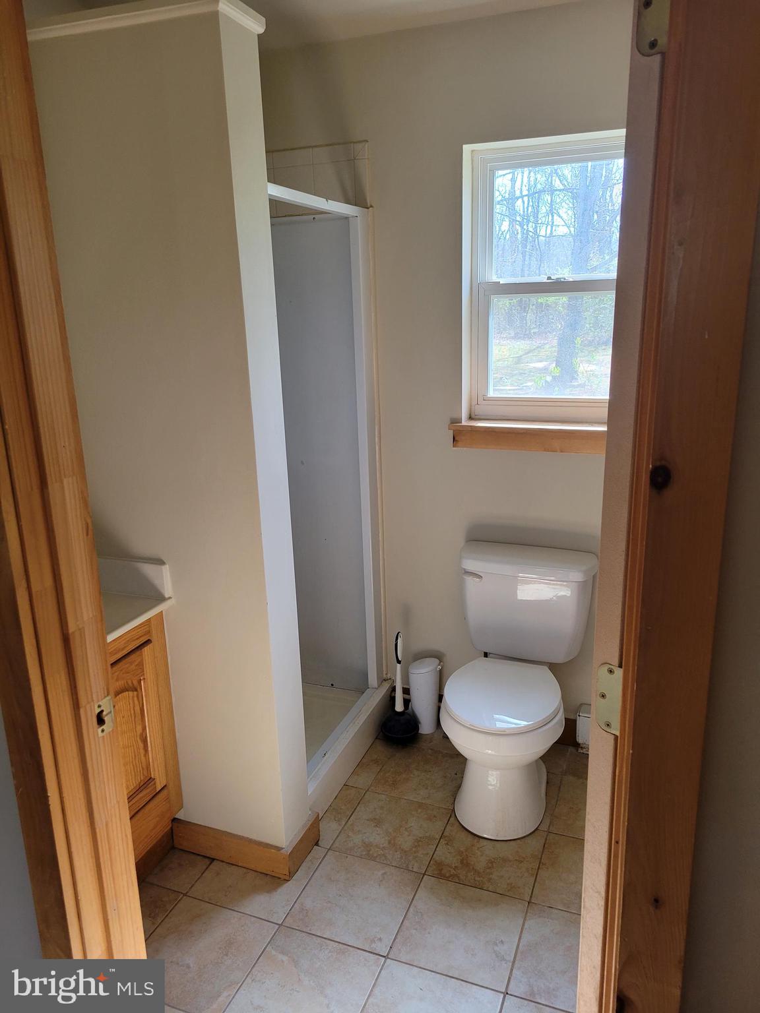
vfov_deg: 67.3
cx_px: 380
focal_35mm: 26
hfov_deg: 53.1
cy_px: 506
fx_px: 761
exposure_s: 1/119
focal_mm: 5.4
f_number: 1.8
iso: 160
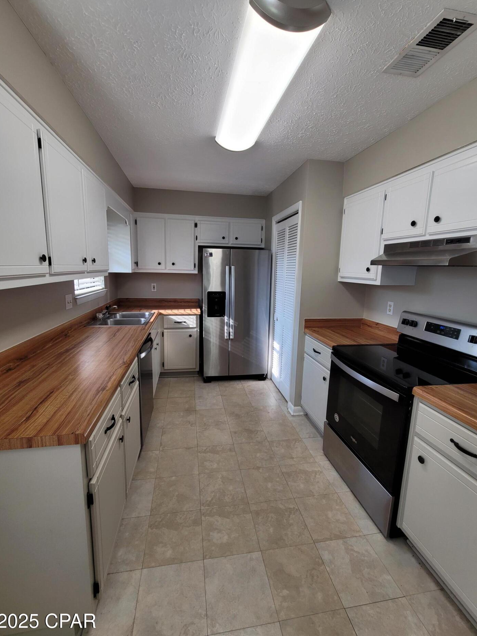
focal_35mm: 14
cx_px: 237
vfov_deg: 102.0
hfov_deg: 85.7
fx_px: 257
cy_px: 310
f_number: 2.2
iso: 64
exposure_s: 1/120
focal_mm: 2.2
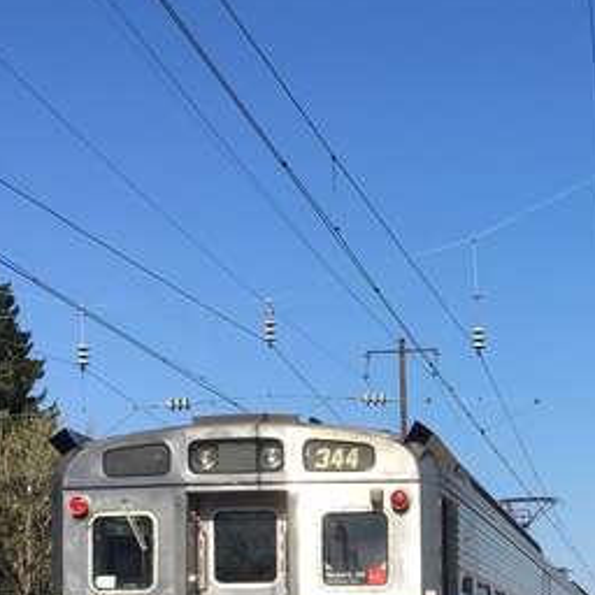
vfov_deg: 21.0
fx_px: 1556
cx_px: 535
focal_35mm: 80
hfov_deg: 21.2
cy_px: 574
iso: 25
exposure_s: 1/1603
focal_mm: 4.15
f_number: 2.2
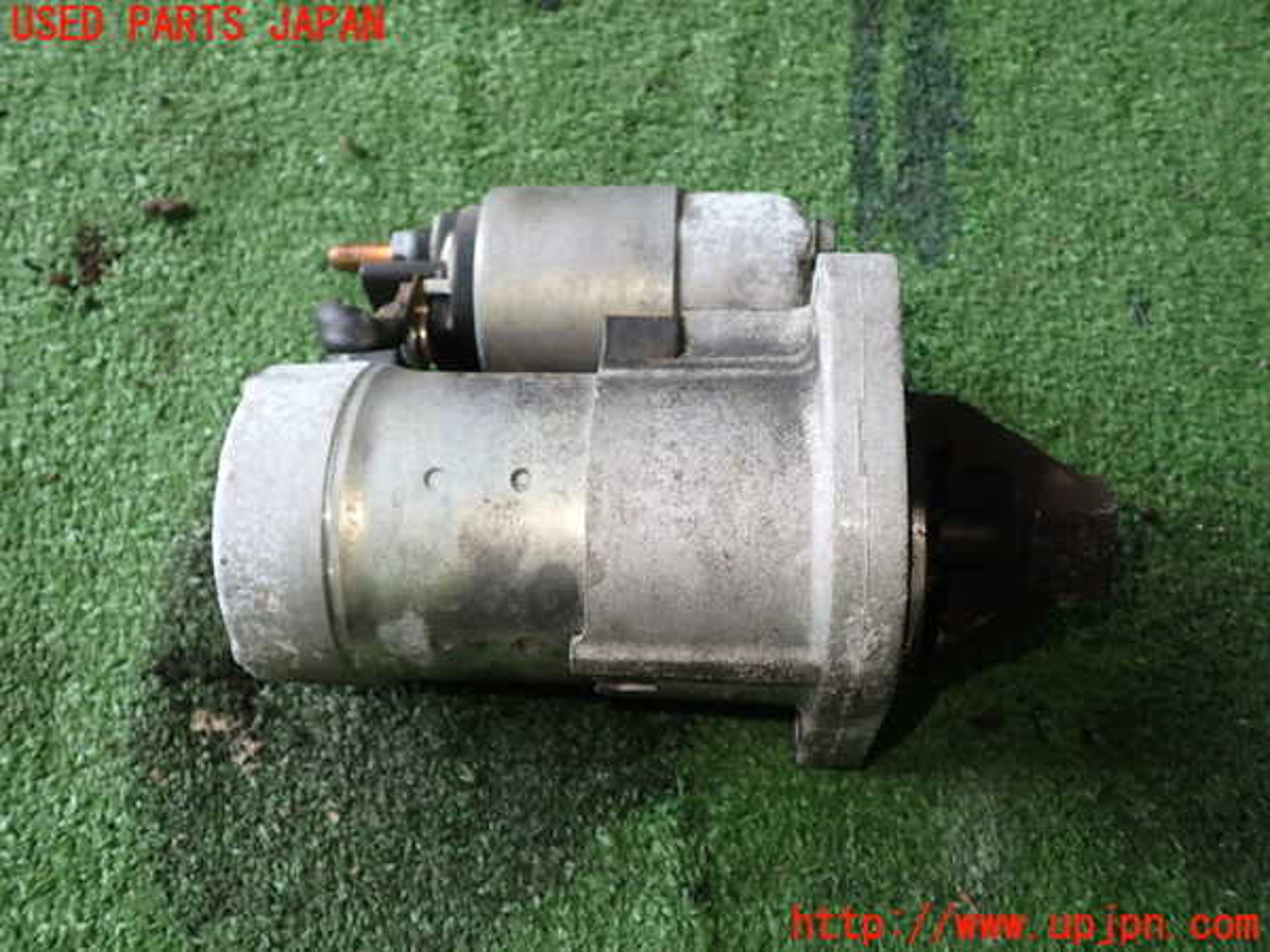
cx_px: 635
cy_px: 476
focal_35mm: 30
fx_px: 1101
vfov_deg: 46.8
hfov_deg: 60.0
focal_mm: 5.4
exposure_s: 1/50
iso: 200
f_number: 2.3
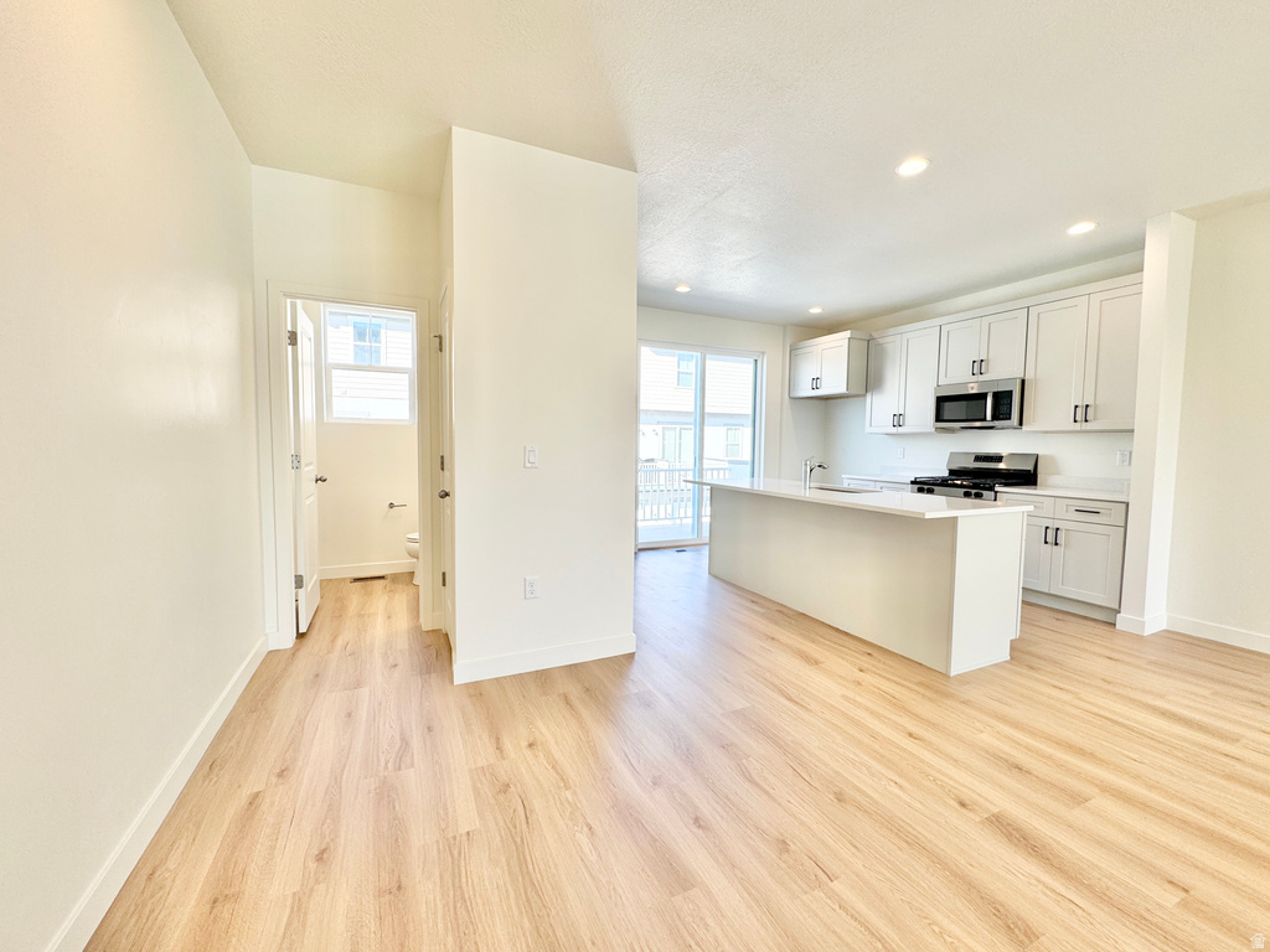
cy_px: 476
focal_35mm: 14
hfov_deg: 102.1
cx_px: 635
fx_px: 514
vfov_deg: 85.7
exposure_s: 1/132
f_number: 2.2
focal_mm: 2.22
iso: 40
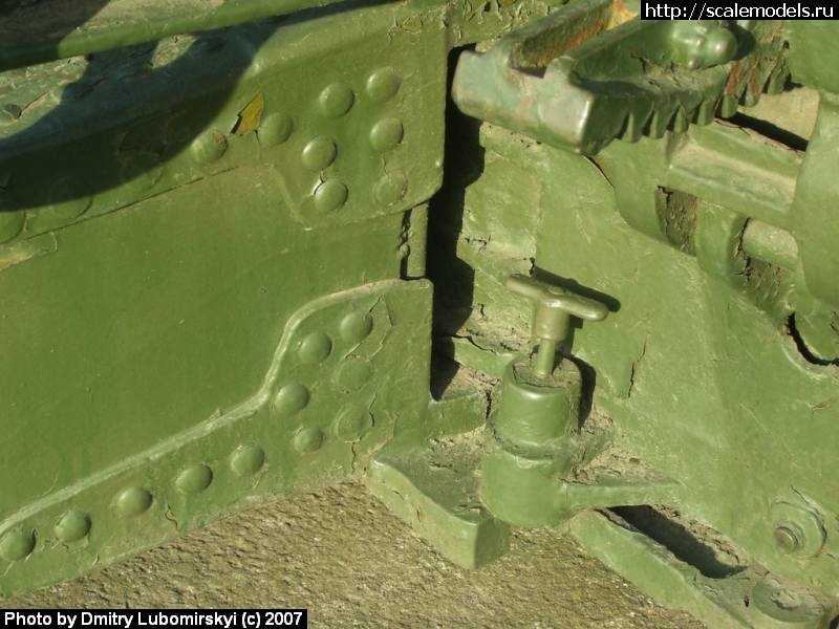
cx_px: 420
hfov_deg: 22.5
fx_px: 2109
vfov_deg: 17.0
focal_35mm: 87
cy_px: 314
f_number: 4.3
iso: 80
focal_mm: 14.3
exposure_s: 1/125
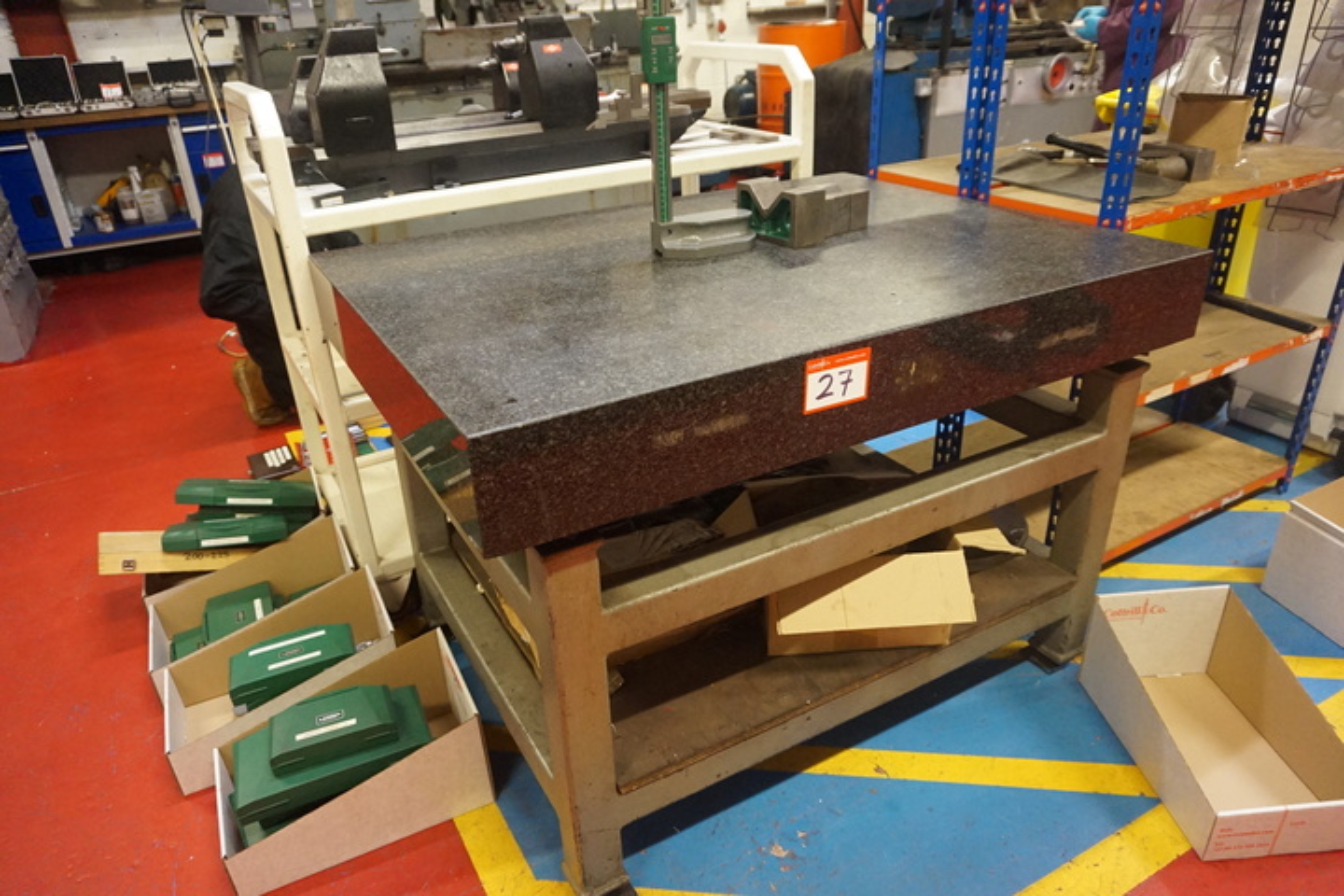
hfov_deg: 73.7
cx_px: 672
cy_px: 448
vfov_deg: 53.1
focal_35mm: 24
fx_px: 896
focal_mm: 16
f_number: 3.5
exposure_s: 1/100
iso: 3200
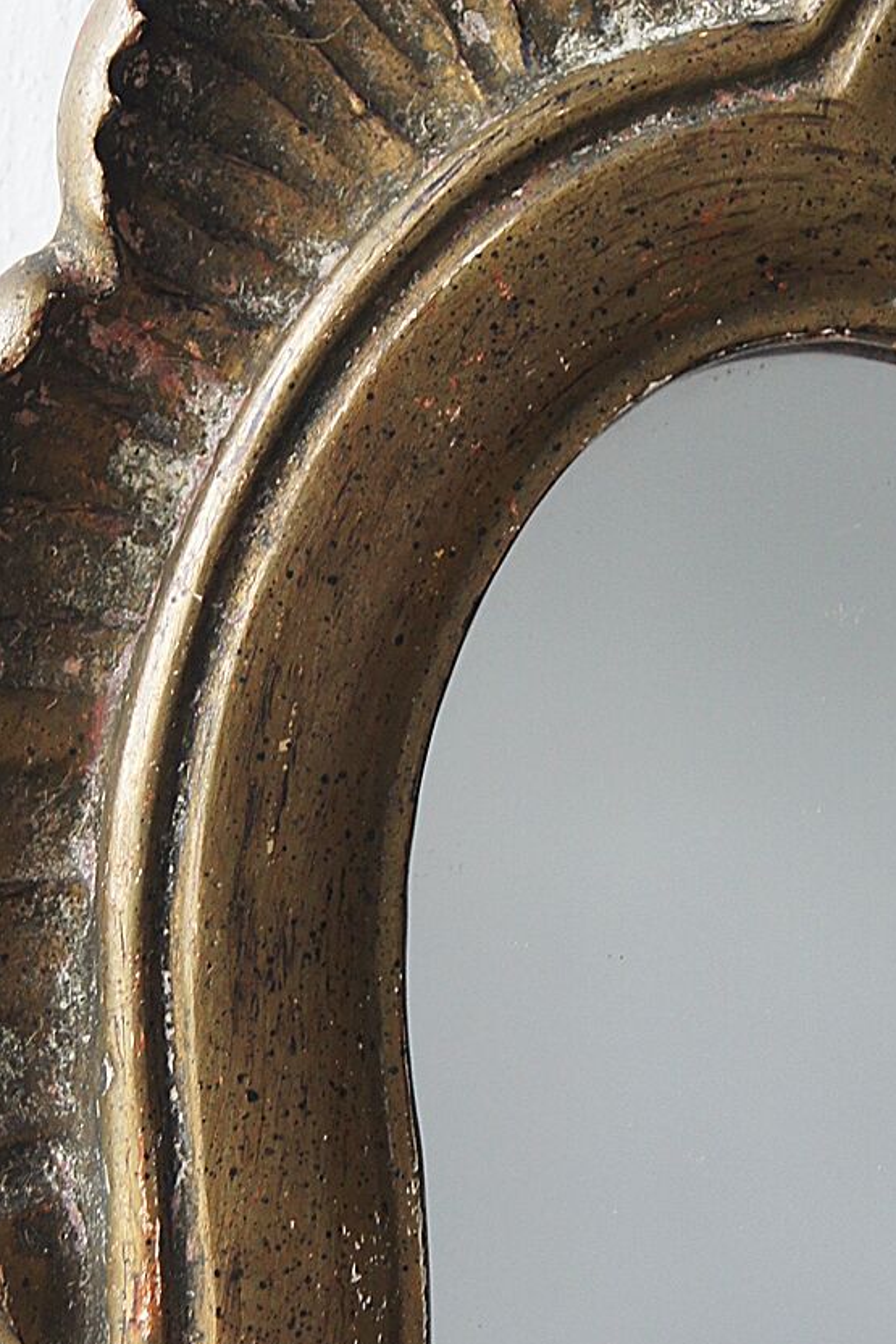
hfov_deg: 8.5
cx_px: 351
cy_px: 735
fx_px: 6053
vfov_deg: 12.7
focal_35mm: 162
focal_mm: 45
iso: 400
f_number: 5.6
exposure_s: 1/25
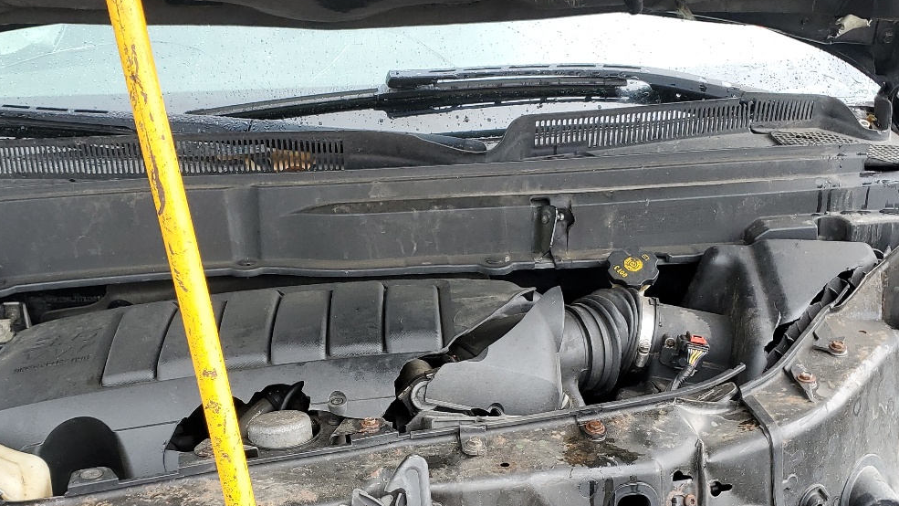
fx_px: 1097
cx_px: 345
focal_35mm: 46
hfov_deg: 44.3
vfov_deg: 25.7
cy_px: 359
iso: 50
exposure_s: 1/182
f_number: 1.5
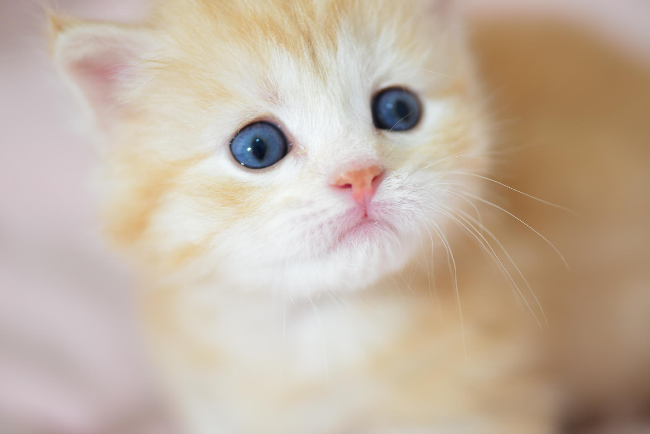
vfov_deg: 13.1
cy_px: 217
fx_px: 1896
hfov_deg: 19.4
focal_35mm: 105
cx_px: 325
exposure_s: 1/200
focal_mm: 105
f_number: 3.5
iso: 400
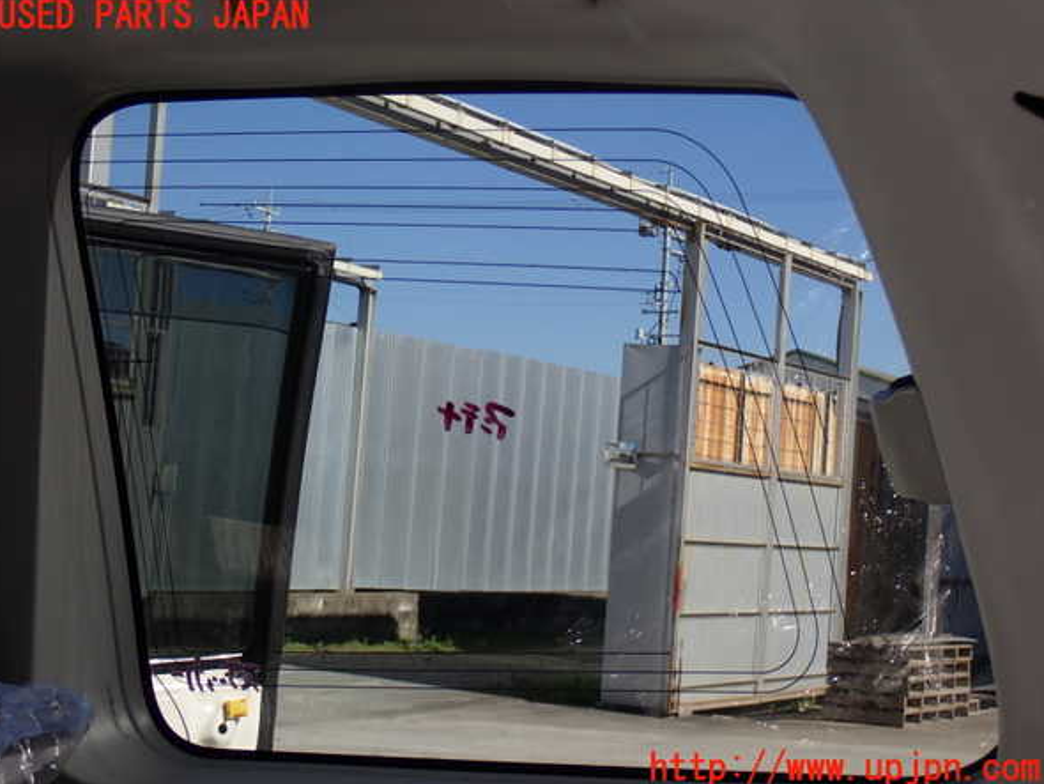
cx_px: 518
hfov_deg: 30.7
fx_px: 1901
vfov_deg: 23.3
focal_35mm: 63
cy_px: 393
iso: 100
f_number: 5
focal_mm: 11.09
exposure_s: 1/200
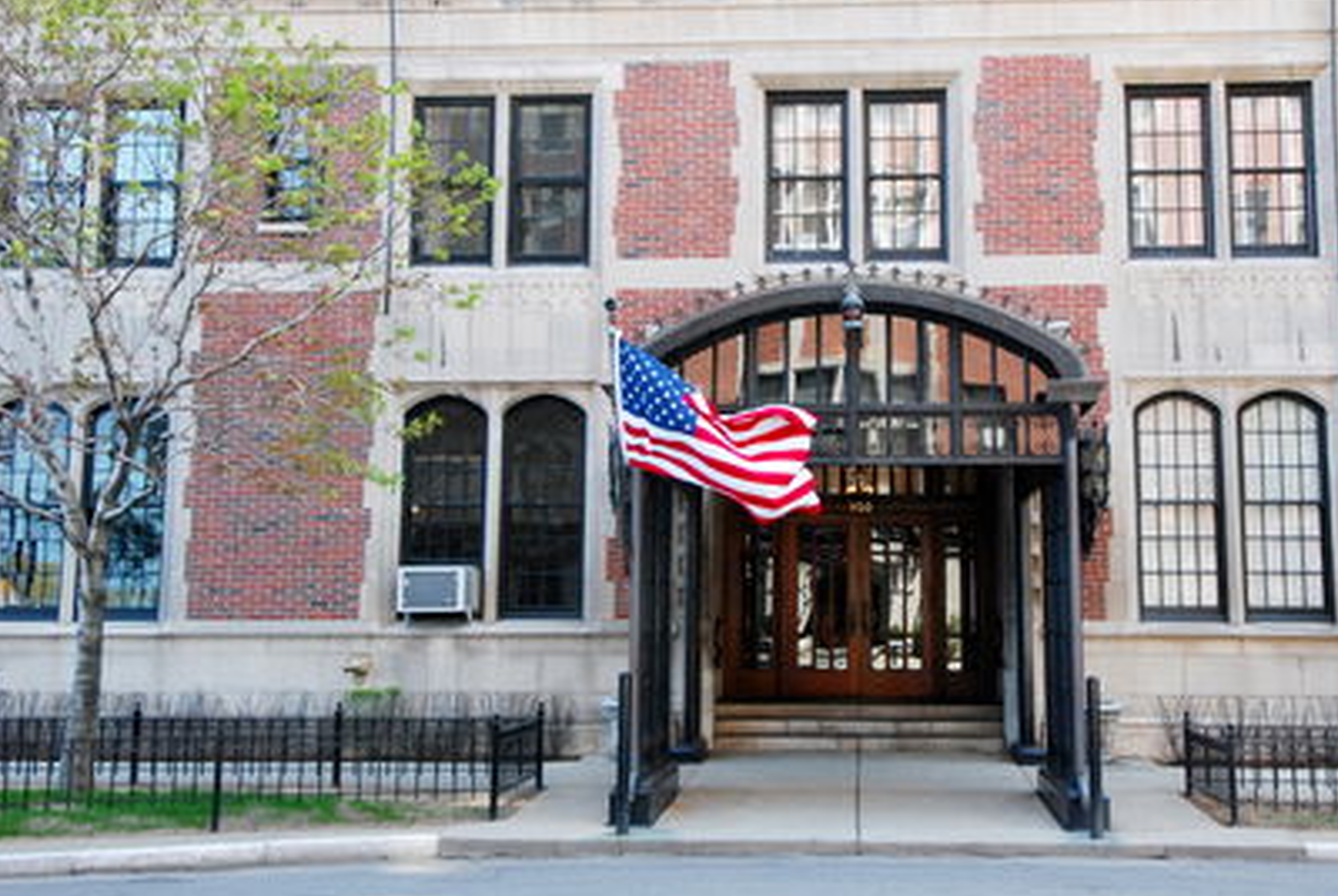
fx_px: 1601
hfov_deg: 45.2
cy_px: 374
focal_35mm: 43
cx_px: 786
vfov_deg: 31.2
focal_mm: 24
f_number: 8
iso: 1000
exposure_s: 1/250
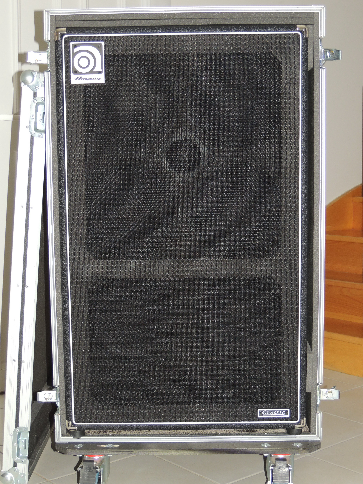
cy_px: 244
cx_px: 183
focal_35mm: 56
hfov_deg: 26.1
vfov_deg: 34.4
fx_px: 783
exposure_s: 1/40
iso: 200
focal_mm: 9.8
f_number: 3.7
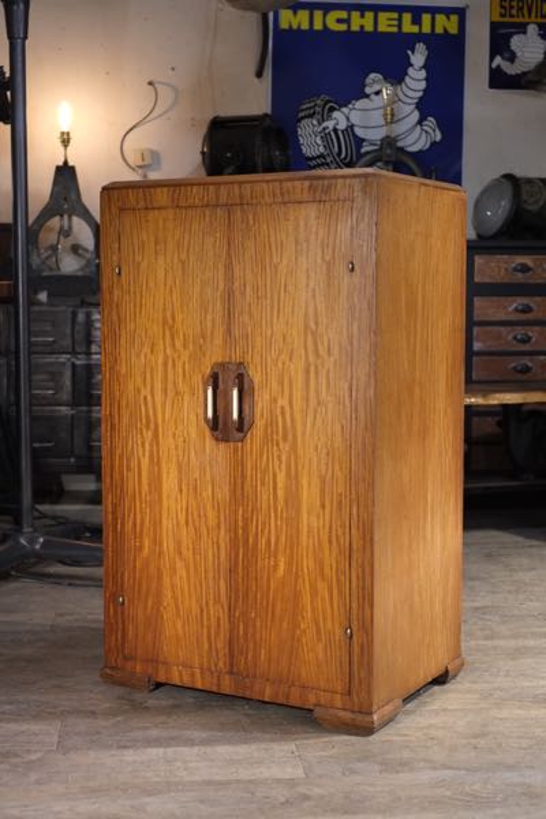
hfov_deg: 25.5
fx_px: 1206
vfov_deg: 37.5
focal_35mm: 53
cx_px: 273
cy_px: 410
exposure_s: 1/125
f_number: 3.6
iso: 2500
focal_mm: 35
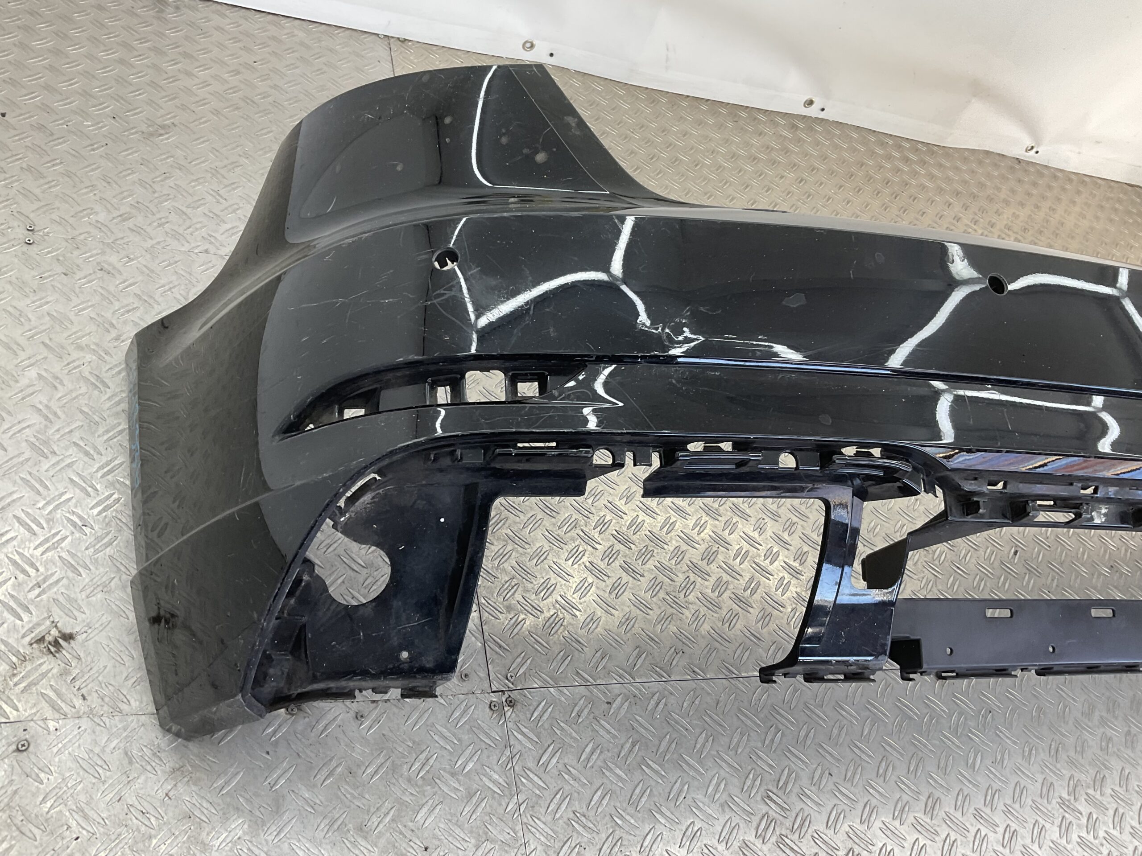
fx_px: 957
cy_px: 428
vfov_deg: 48.2
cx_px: 571
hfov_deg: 61.7
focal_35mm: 29
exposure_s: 1/120
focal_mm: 3
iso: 32
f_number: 1.8
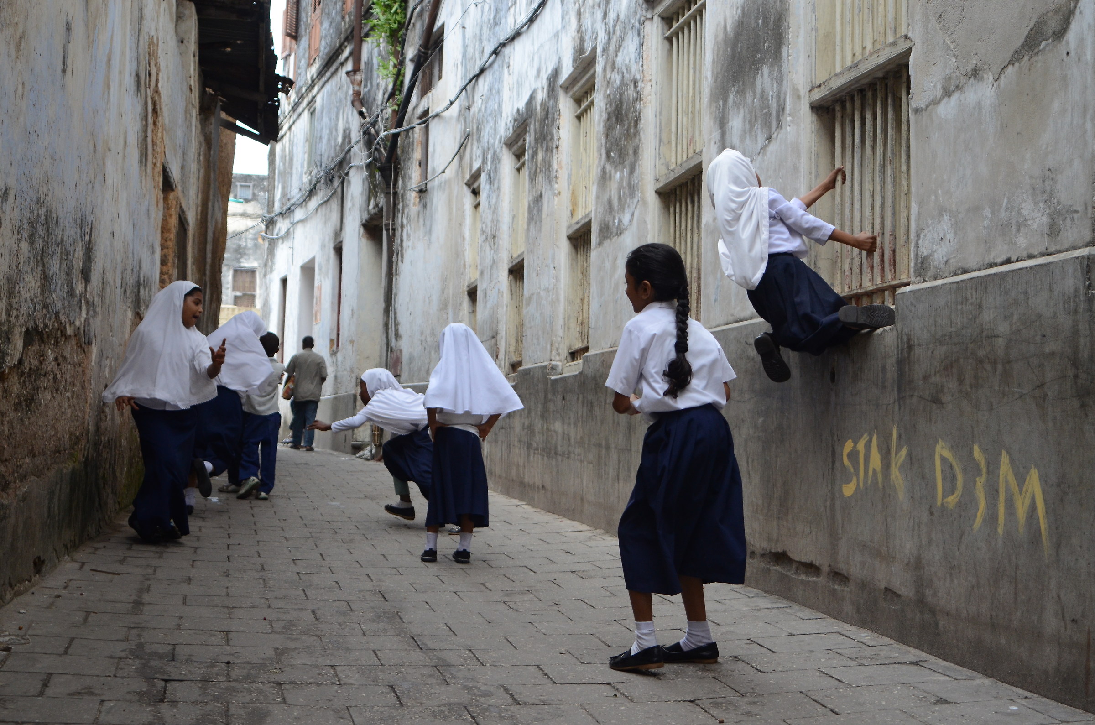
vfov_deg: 25.6
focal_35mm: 52
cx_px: 548
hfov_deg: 37.9
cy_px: 362
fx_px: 1593
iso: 800
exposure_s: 1/1000
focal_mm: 35
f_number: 5
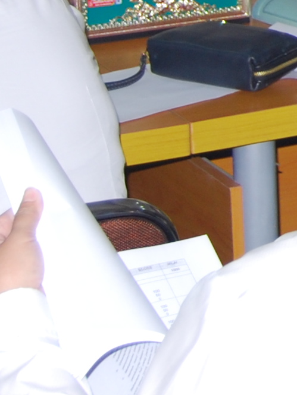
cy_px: -310
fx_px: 2116
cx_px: 829
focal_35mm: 185
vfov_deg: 10.1
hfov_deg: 7.3
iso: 200
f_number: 3.8
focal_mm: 22
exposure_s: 1/60
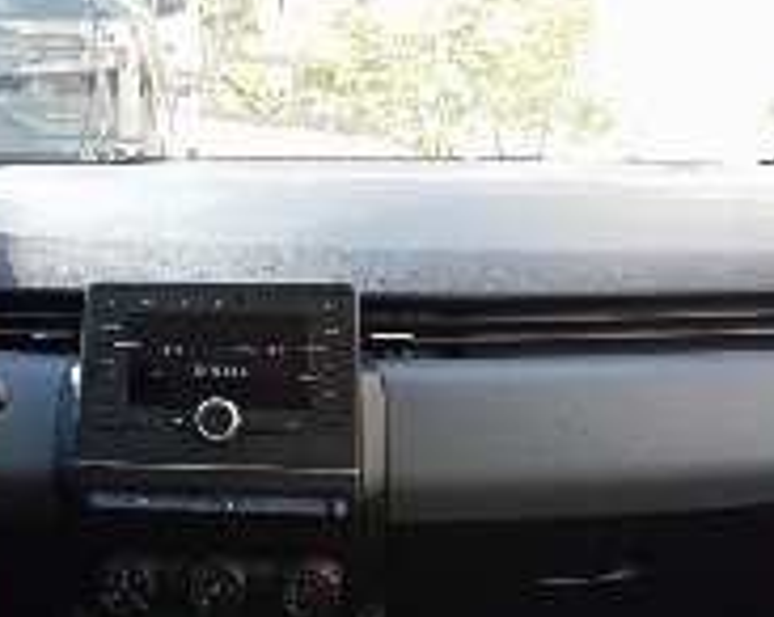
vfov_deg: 24.5
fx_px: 1419
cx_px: 144
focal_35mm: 62
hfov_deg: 29.7
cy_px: 385
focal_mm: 4.22
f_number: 1.8
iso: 66
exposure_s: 1/50
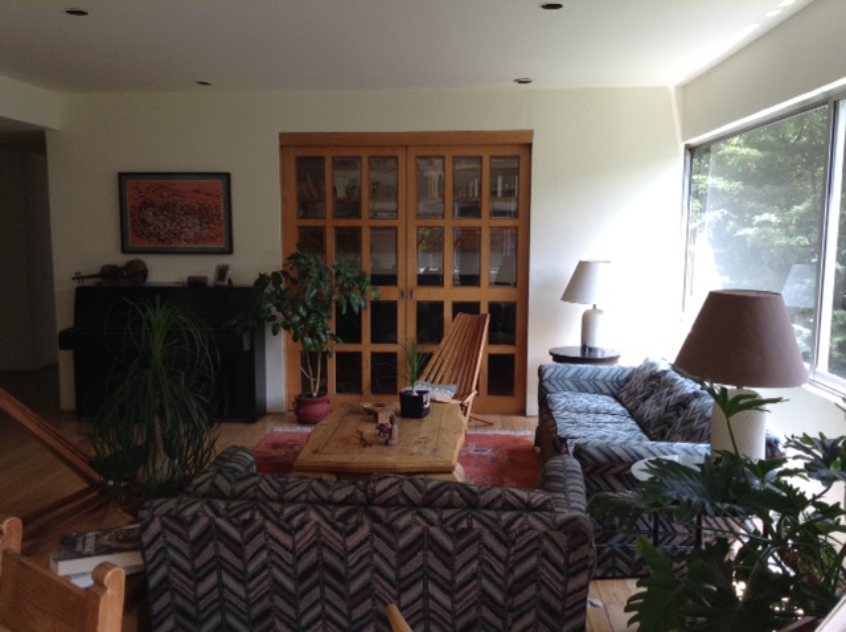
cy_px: 316
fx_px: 805
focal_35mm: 33
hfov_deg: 55.4
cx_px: 423
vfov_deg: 42.8
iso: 50
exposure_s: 1/120
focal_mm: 3.3
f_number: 2.4
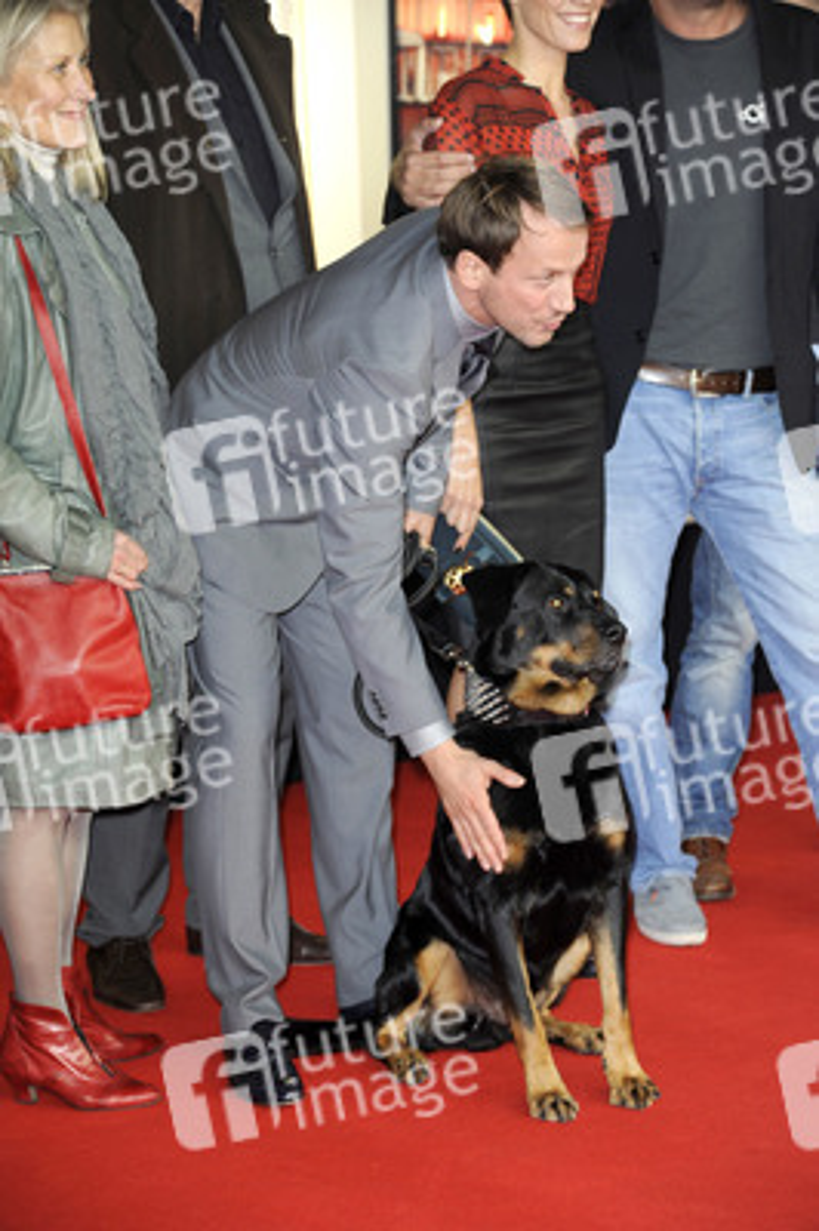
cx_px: 410
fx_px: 3965
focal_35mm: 116
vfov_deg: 17.7
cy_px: 616
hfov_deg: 11.8
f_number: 5.6
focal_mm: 116
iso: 800
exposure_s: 1/160
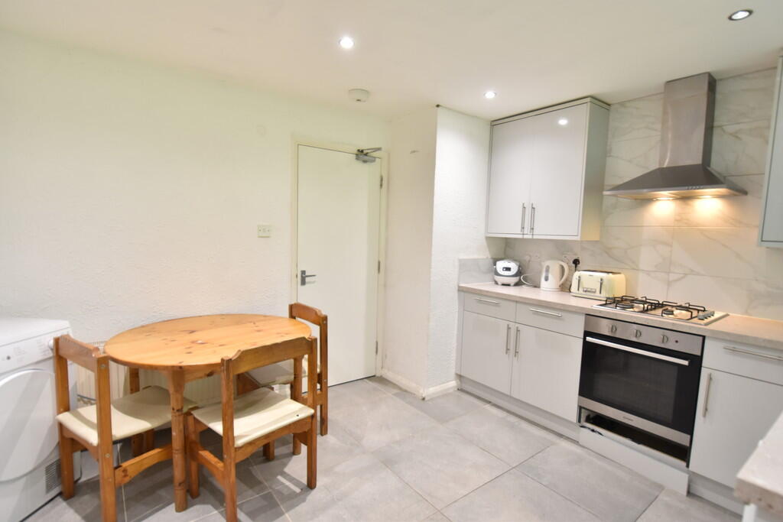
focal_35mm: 16
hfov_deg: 95.0
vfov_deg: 72.1
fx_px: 359
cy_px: 261
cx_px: 392
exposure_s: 1/20
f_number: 3.5
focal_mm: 11
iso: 500
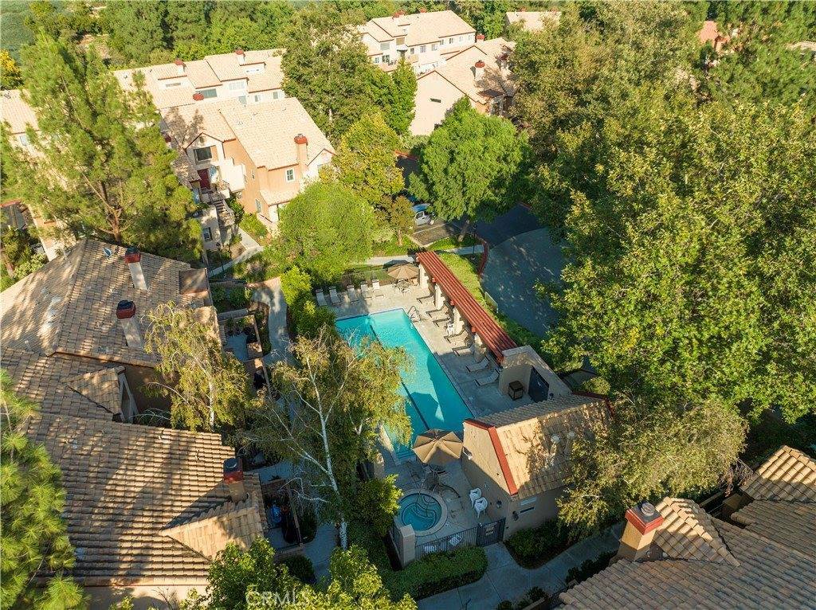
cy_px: 305
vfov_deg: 56.7
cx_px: 408
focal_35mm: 24
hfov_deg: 71.6
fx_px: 565
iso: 100
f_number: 2.8
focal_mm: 12.29
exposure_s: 1/1250
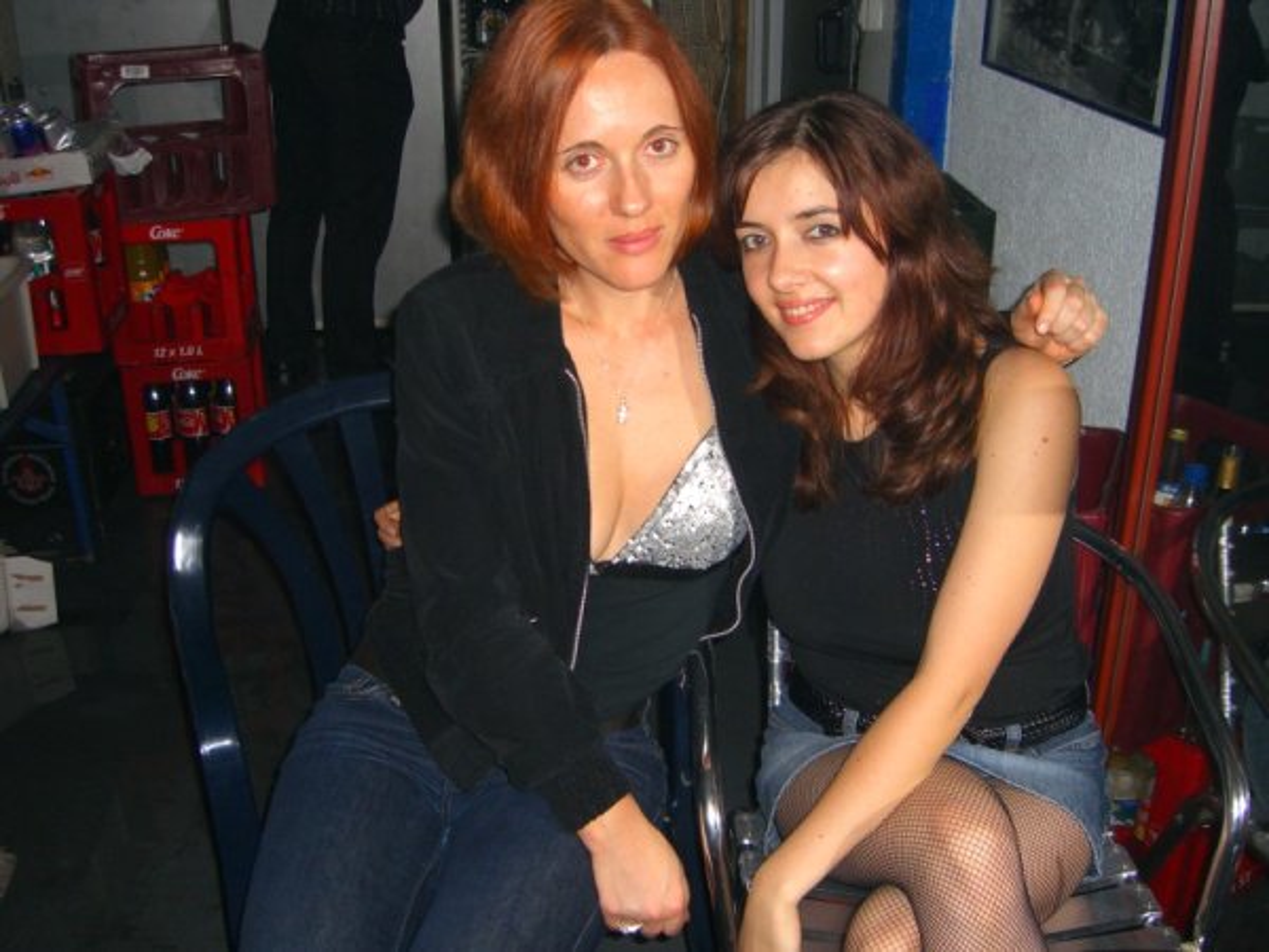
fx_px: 1393
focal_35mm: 38
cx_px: 634
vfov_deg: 37.7
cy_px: 476
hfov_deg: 49.0
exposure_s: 1/60
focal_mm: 7.9
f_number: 2.8
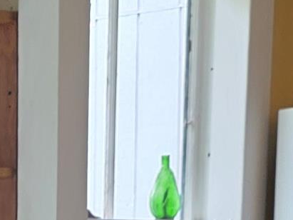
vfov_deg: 7.9
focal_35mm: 172
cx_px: -120
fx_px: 1455
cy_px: 567
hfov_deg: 11.1
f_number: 1.7
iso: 80
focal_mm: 6.3
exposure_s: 1/180
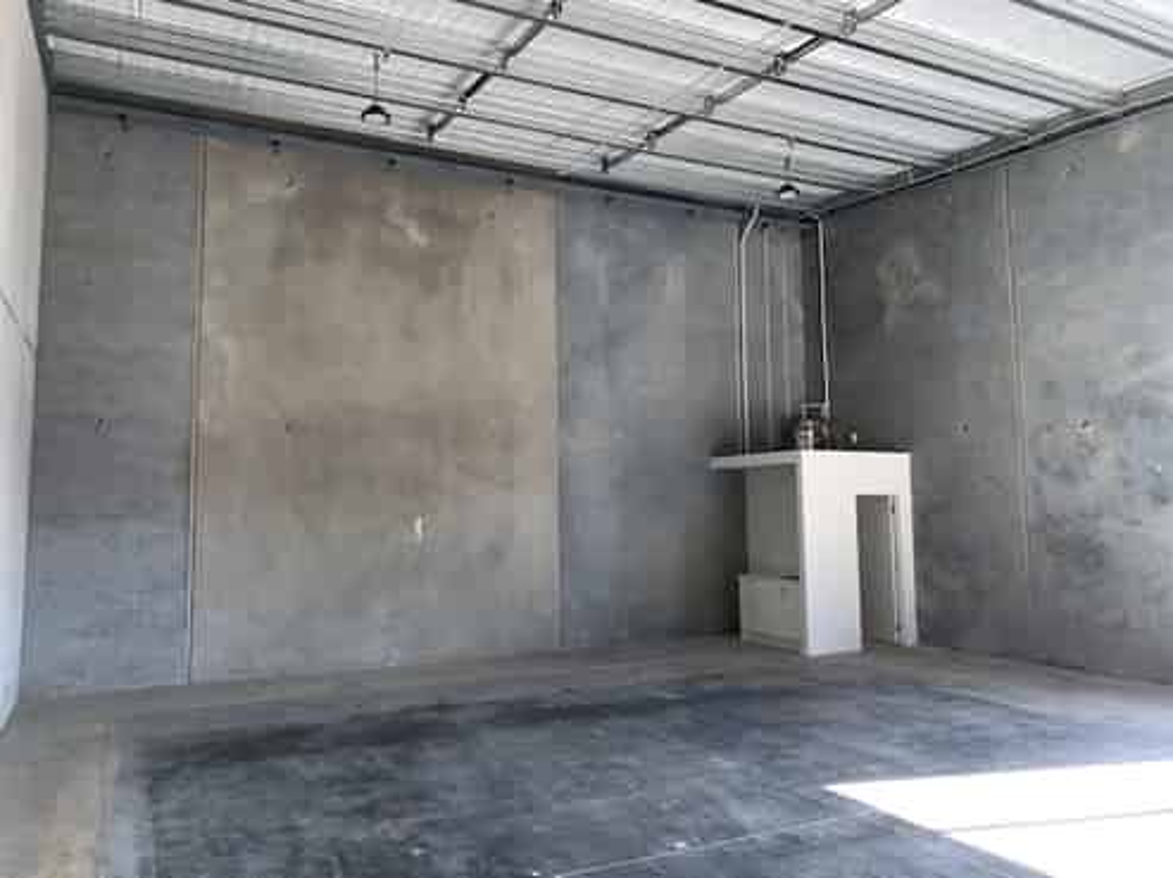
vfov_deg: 53.0
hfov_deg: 67.3
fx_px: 880
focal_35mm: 26
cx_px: 586
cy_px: 439
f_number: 1.8
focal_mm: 4.25
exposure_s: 1/121
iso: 32
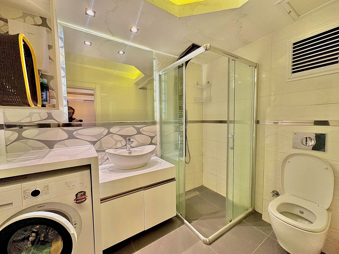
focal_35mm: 14
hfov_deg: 102.1
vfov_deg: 85.7
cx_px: 170
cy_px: 127
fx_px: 137
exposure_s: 1/100
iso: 250
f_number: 2.2
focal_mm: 2.22
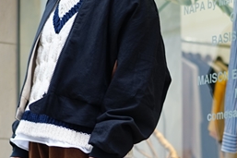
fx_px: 1125
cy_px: 199
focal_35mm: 171
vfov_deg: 7.9
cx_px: 184
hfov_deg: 12.0
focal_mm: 55
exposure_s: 1/60
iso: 100
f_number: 1.8
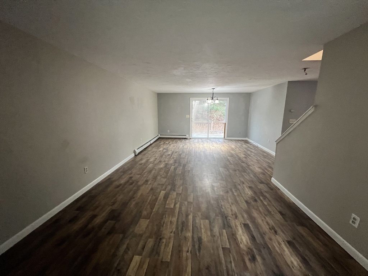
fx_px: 138
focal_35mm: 13
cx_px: 184
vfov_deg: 89.9
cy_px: 138
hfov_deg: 106.2
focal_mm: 1.57
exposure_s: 1/60
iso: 400
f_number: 1.8
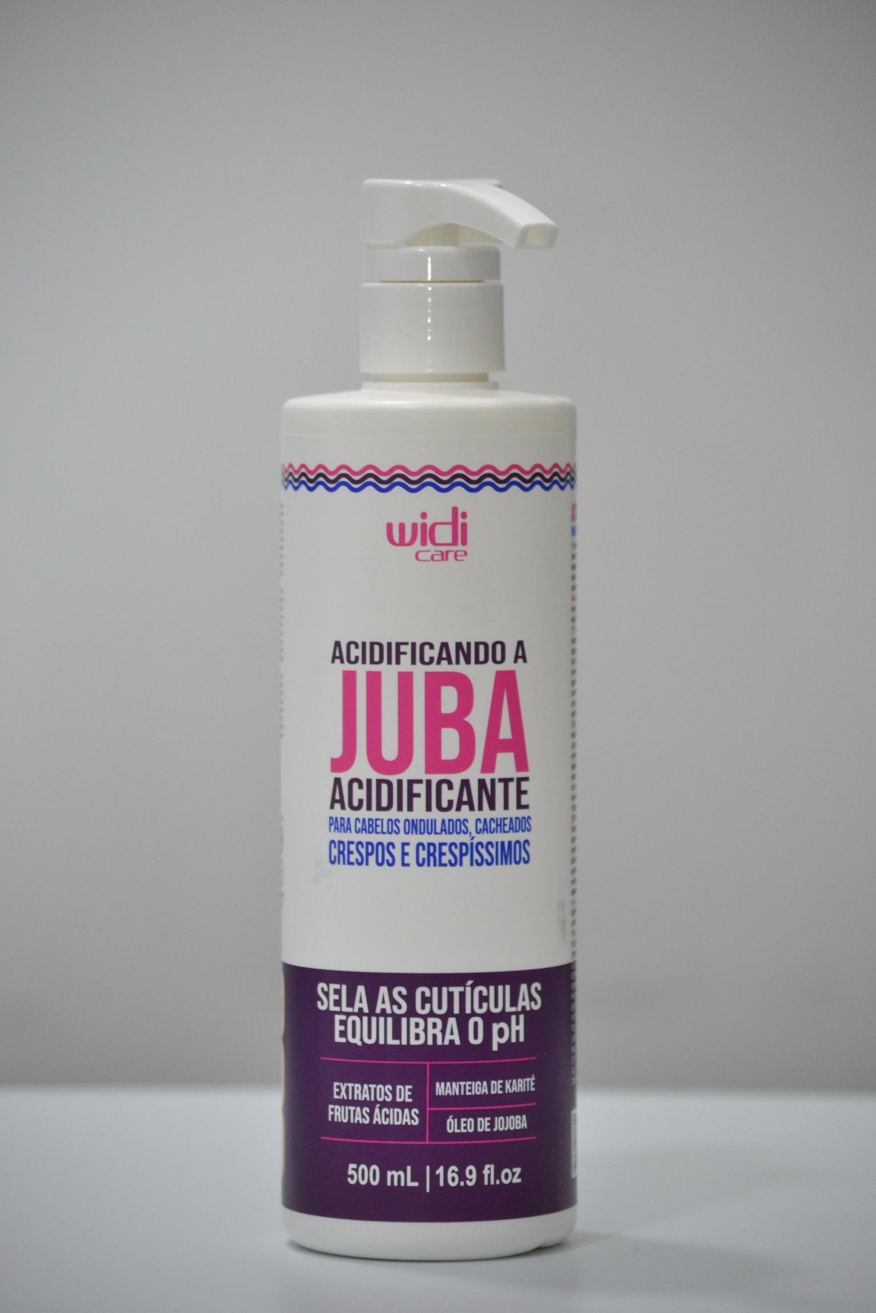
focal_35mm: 202
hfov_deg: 6.8
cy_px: 656
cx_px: 438
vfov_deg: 10.2
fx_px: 7391
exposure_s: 1/200
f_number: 5
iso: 1600
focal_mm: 135
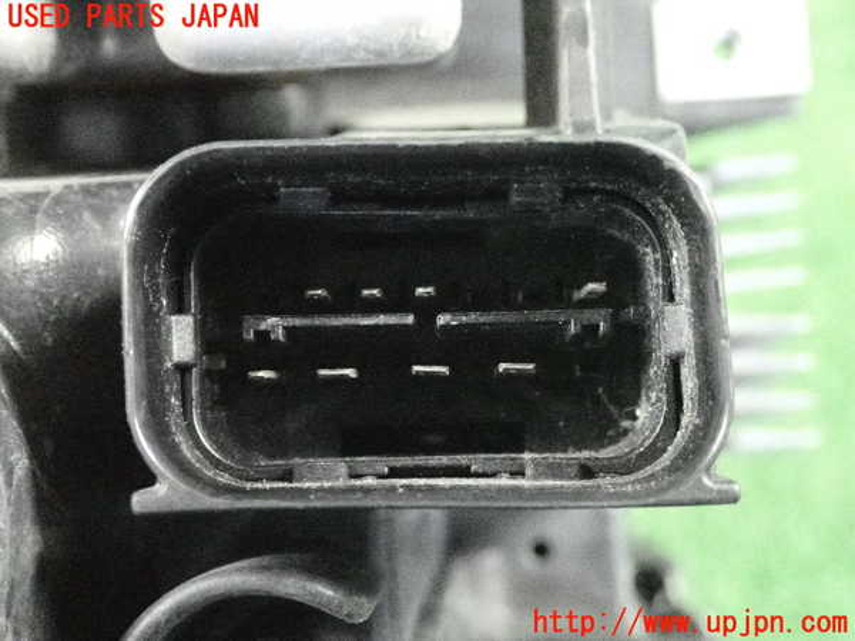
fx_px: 1235
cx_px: 428
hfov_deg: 38.2
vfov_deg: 29.1
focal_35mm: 50
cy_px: 320
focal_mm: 9.01
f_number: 3.2
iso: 12800
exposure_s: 1/80
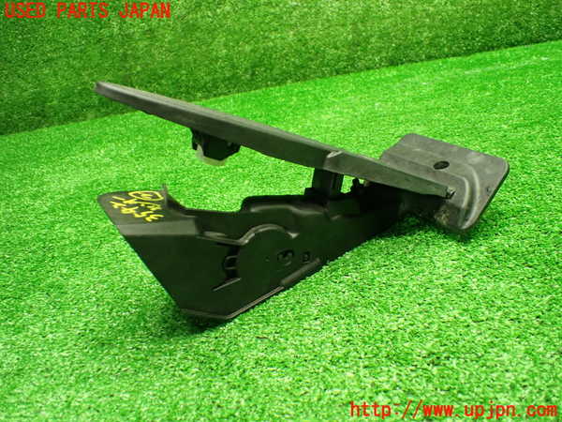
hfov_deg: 60.0
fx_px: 487
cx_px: 281
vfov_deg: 46.8
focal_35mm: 30
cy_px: 211
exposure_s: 1/80
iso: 800
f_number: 2.3
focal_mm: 5.4
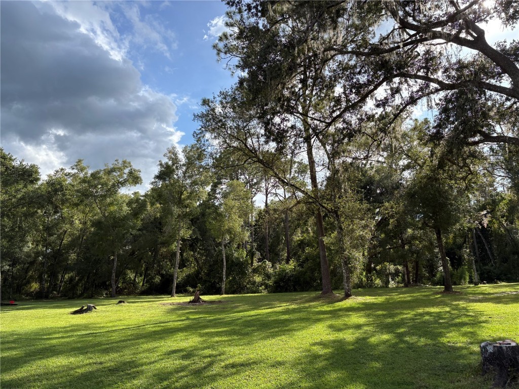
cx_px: 260
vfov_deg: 53.1
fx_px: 390
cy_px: 194
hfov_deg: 67.3
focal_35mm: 26
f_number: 1.6
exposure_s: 1/1420
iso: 50
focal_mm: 5.96
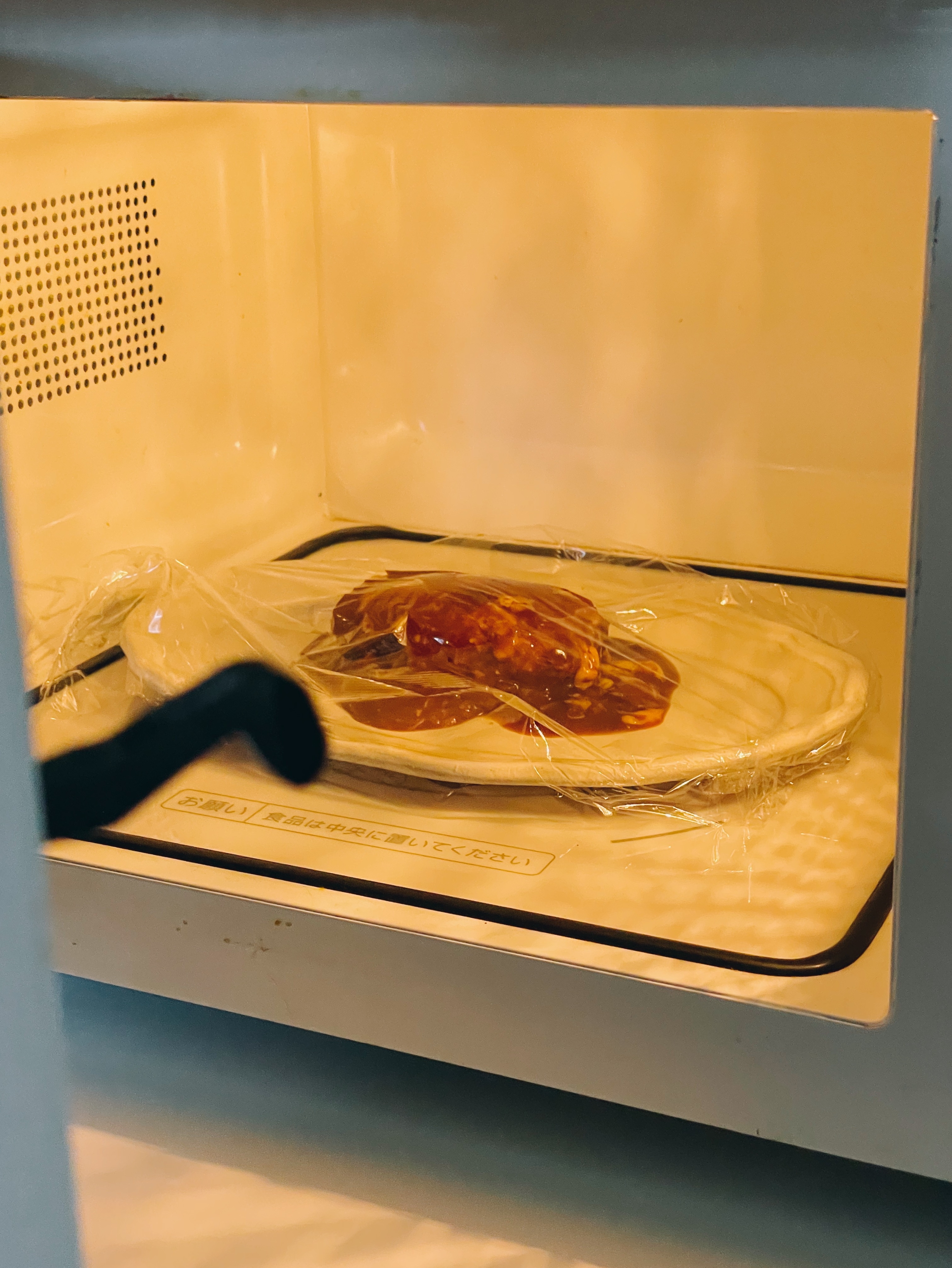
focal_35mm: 52
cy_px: 634
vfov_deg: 36.8
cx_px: 476
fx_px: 1905
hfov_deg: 28.1
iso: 500
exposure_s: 1/50
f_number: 2
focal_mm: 6
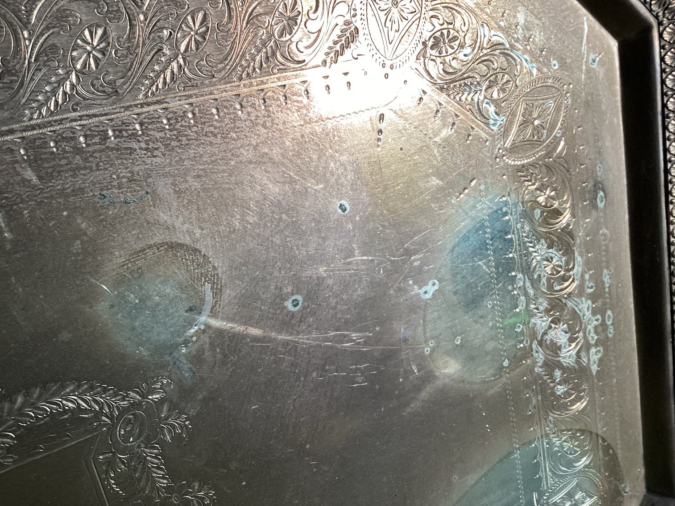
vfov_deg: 45.4
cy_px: 253
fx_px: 605
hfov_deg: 58.3
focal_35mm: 31
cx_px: 338
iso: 64
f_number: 2.4
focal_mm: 3.3
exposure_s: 1/50
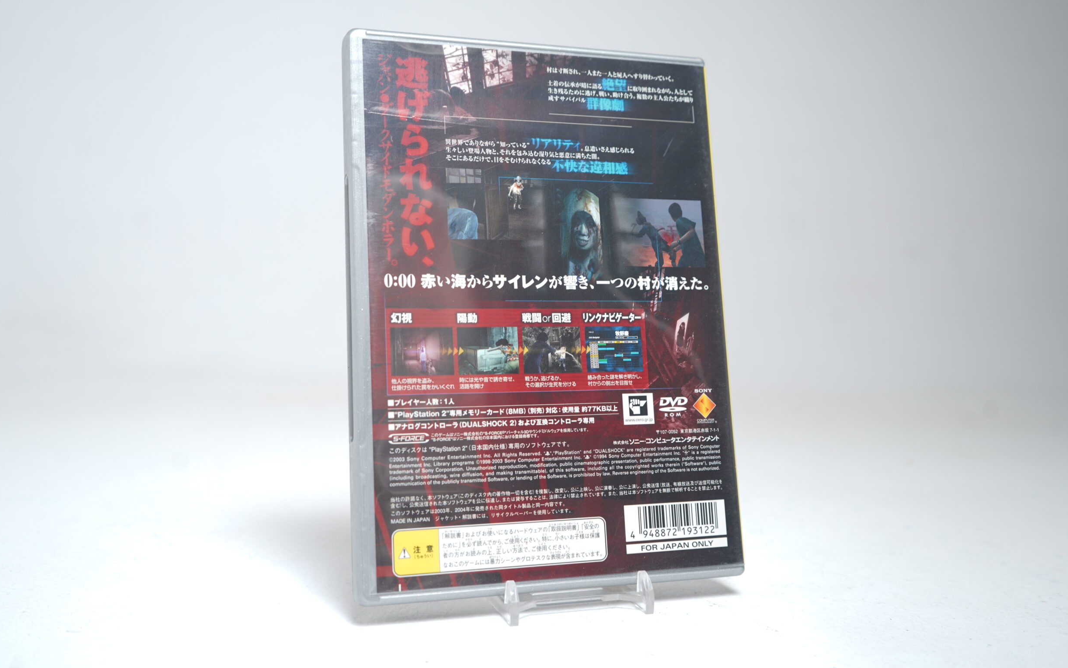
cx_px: 537
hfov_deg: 56.7
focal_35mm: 34
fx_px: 990
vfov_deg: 37.3
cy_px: 312
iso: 64
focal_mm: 32
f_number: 5
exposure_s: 1/2.5
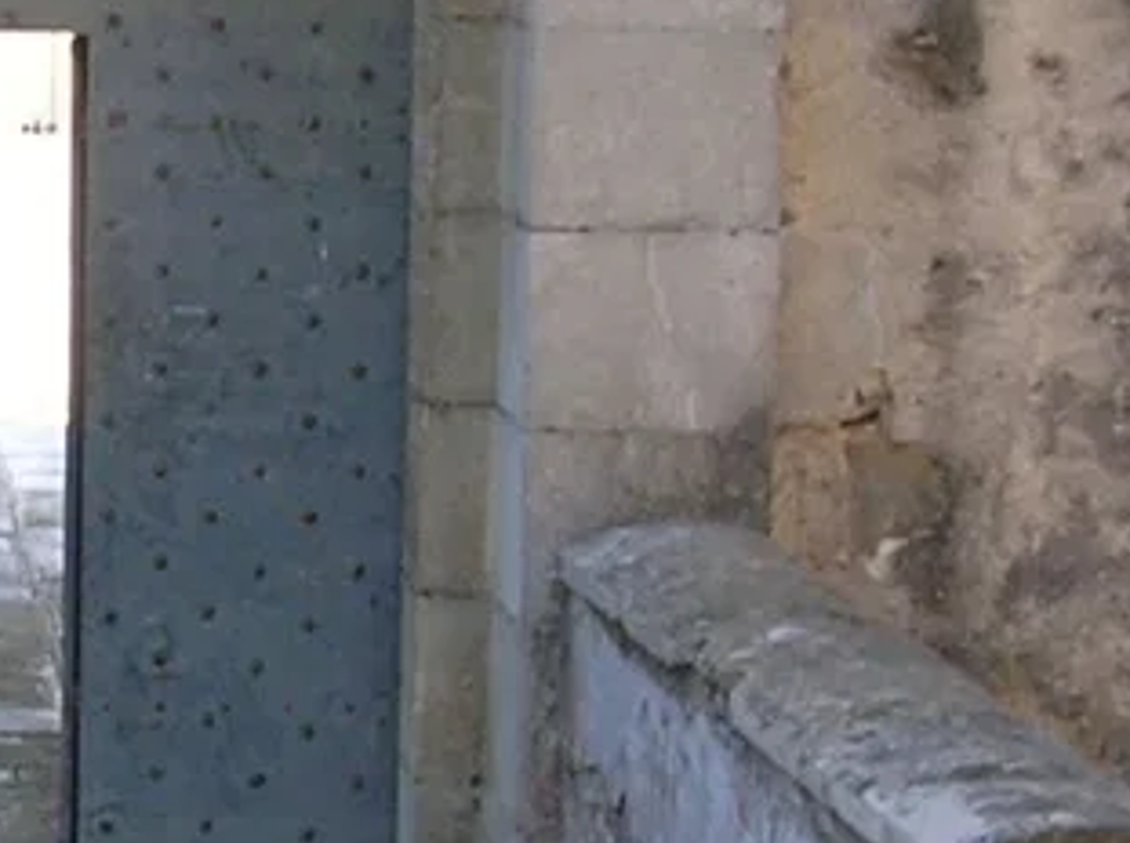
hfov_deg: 11.1
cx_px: -153
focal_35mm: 175
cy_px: 185
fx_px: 5702
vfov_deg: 8.4
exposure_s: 1/59
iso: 50
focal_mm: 5.7
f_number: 4.9
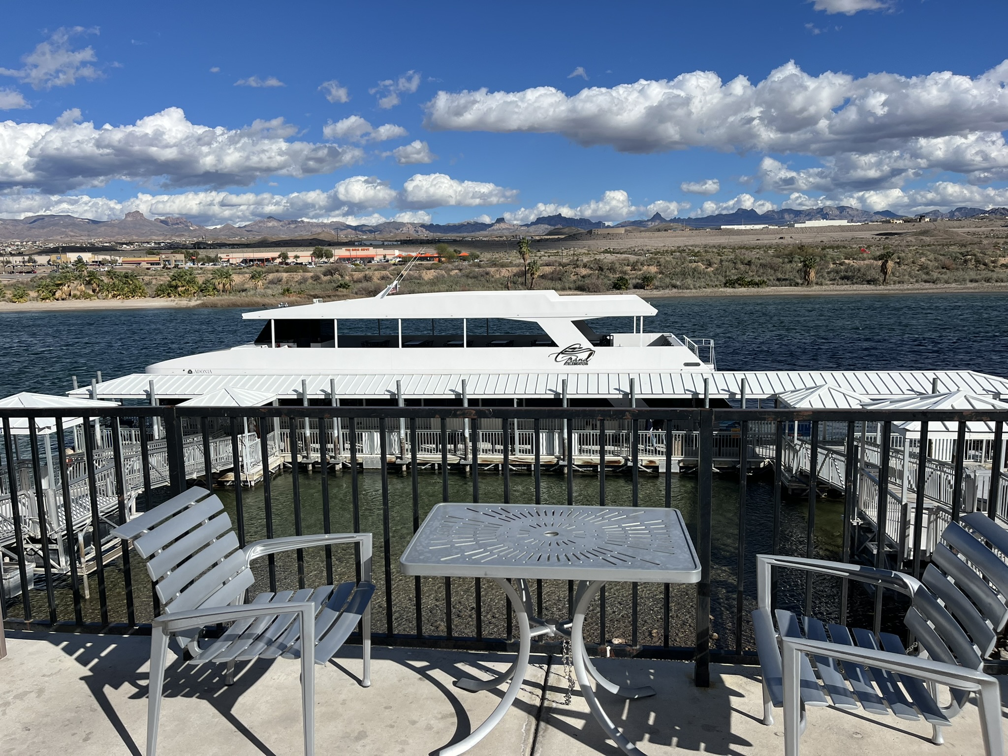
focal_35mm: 26
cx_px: 504
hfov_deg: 67.3
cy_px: 378
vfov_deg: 53.1
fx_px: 757
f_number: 1.6
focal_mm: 5.1
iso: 50
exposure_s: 1/6897
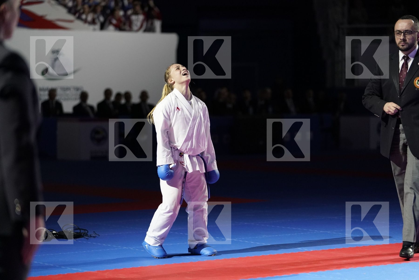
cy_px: 140
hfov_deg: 16.7
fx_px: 1431
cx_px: 210
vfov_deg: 11.1
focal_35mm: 123
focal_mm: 123
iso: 5000
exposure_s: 1/1000
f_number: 2.8
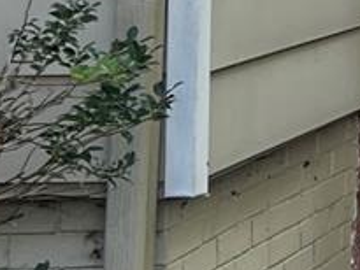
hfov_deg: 9.2
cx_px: 848
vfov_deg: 7.2
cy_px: -354
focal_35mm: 195
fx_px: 2029
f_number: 1.5
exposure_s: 1/166
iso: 40
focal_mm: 5.7
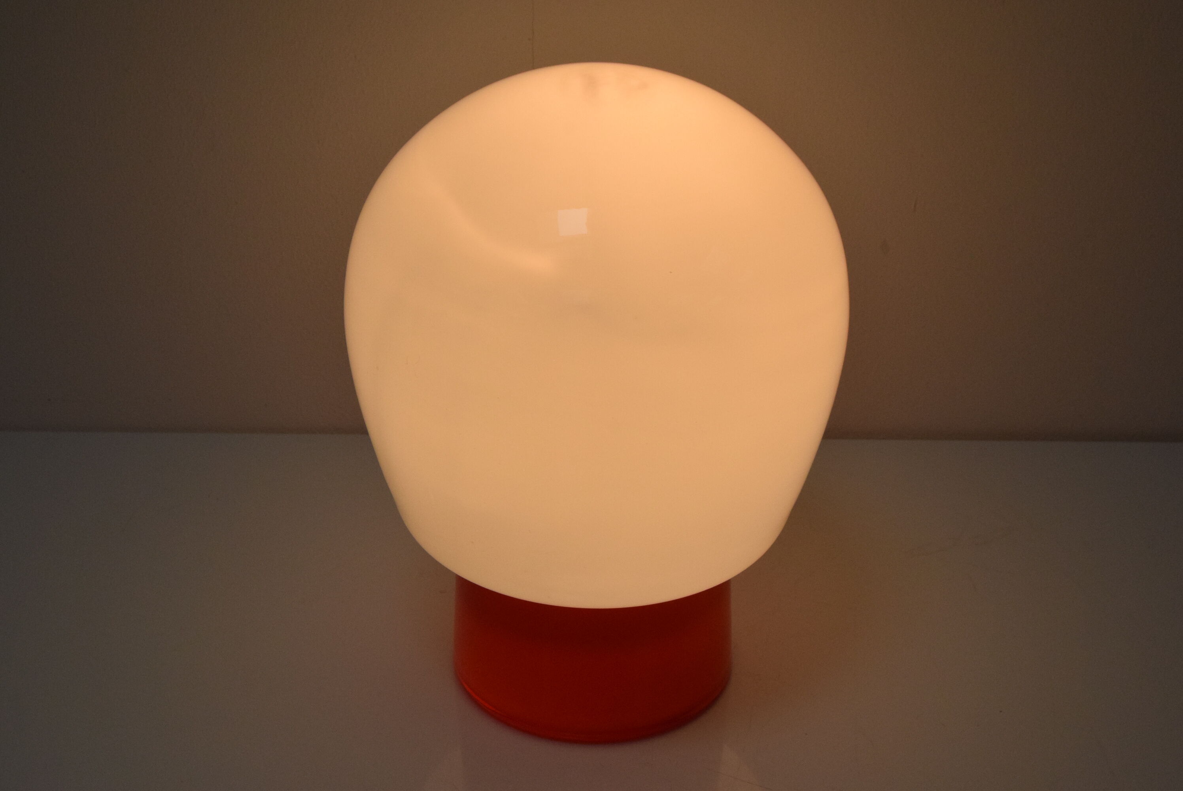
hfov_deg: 29.8
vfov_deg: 20.2
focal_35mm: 68
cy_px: 396
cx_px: 592
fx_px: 2220
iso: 1600
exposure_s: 1/640
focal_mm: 45
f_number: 13
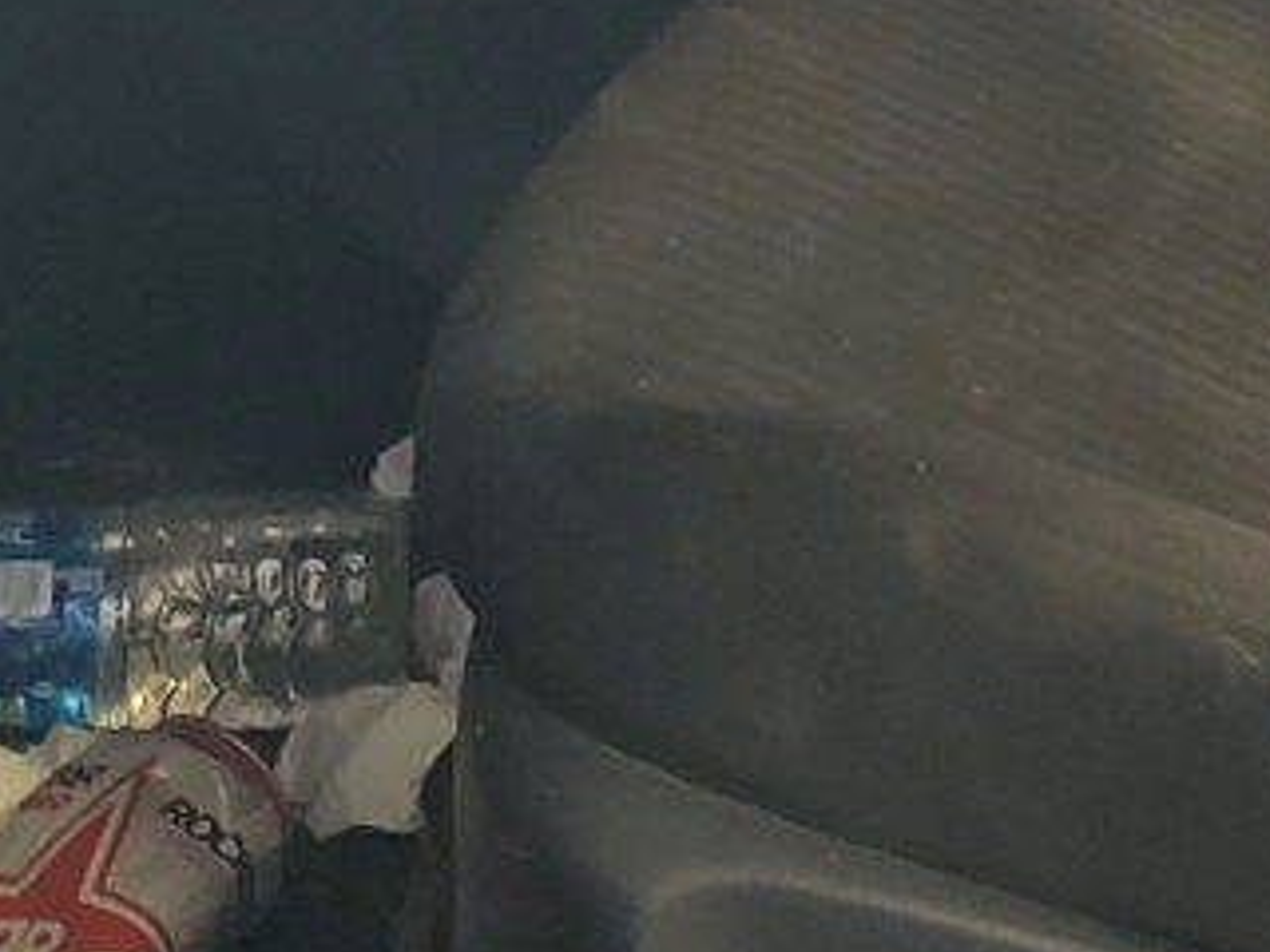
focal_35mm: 130
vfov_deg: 10.8
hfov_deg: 14.7
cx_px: 1516
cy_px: -623
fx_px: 4769
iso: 59
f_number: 1.5
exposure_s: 1/60.2
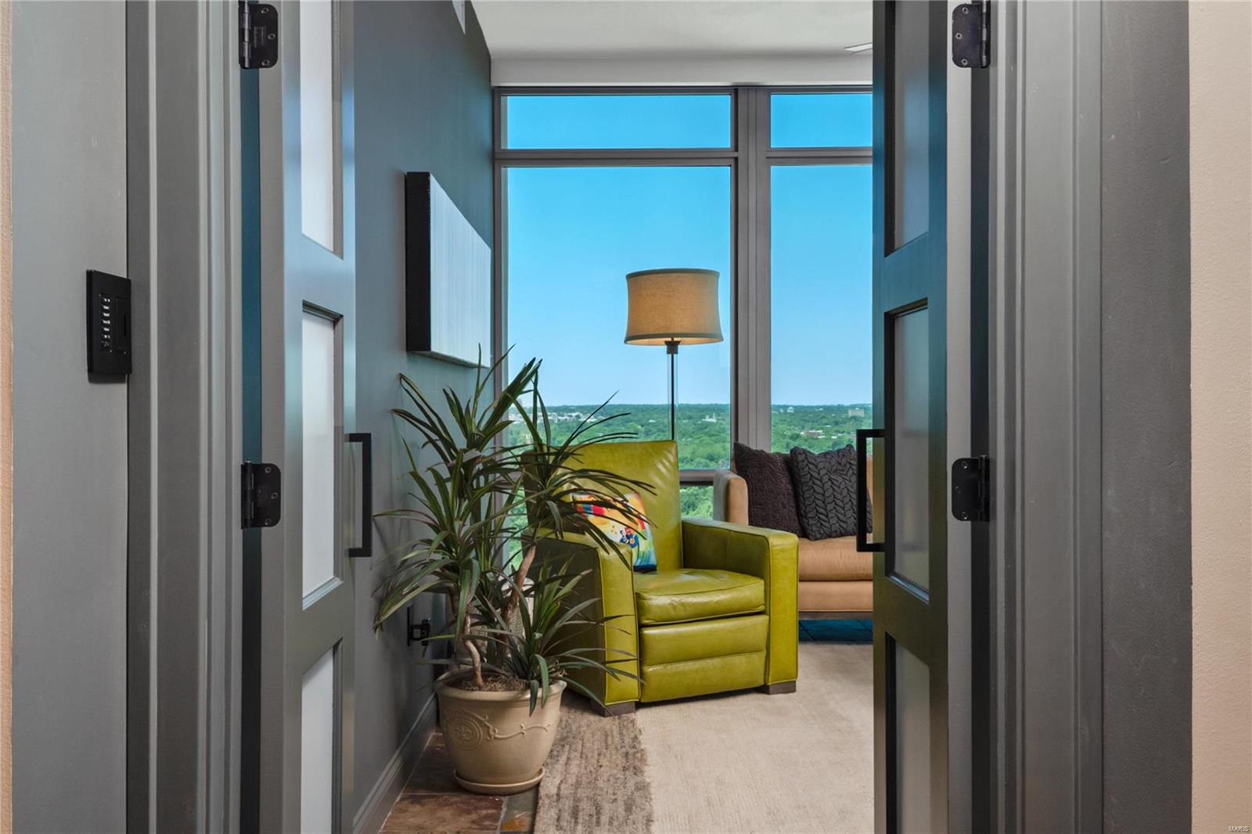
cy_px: 417
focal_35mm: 36
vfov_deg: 36.9
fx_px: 1252
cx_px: 626
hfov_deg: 53.1
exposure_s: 1/200
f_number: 8
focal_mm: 18
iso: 400
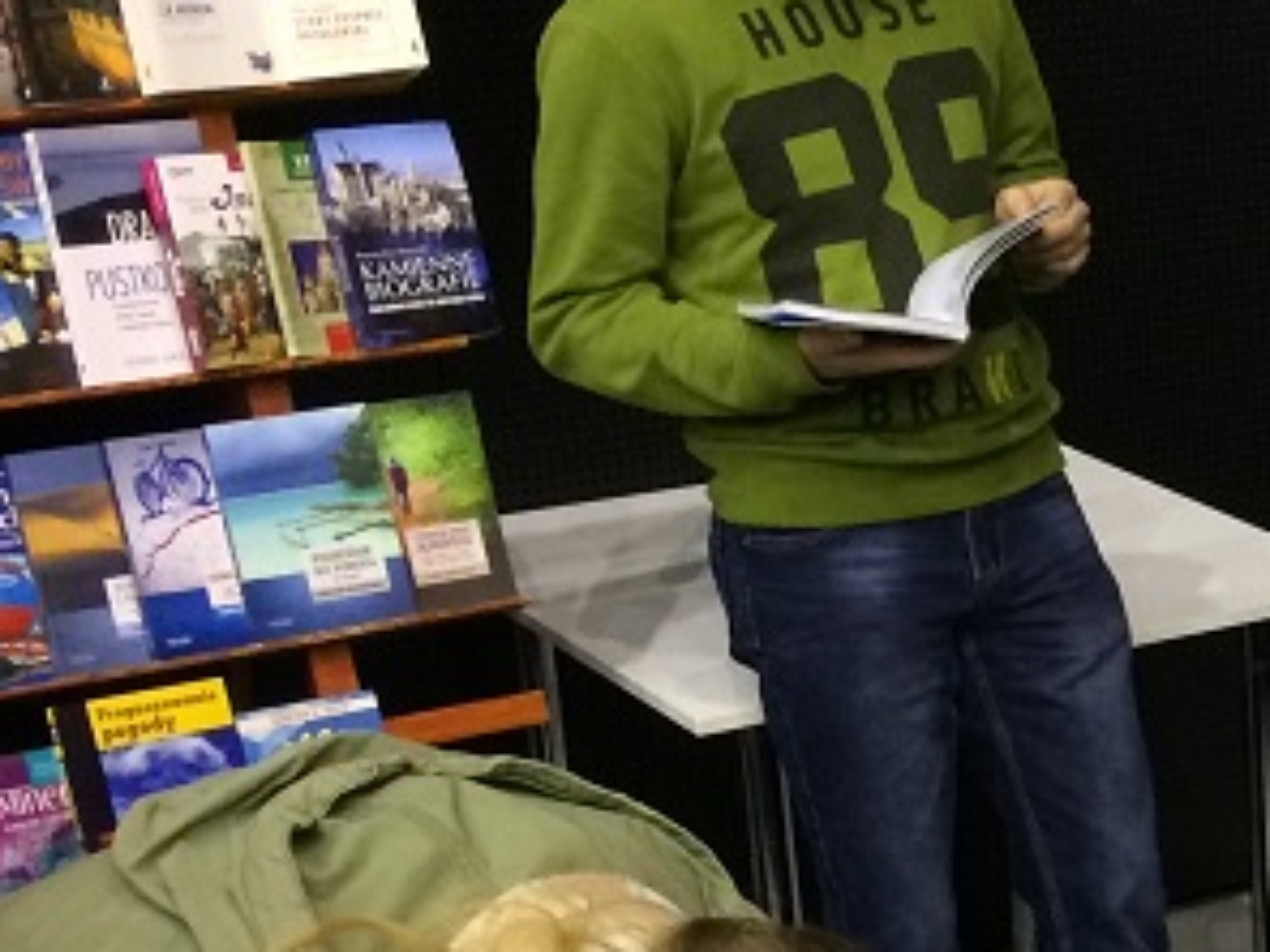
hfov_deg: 18.0
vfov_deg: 15.0
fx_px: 3595
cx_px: 1866
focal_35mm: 98
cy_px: 823
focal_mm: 4.15
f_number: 2.2
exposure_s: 1/33
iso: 250
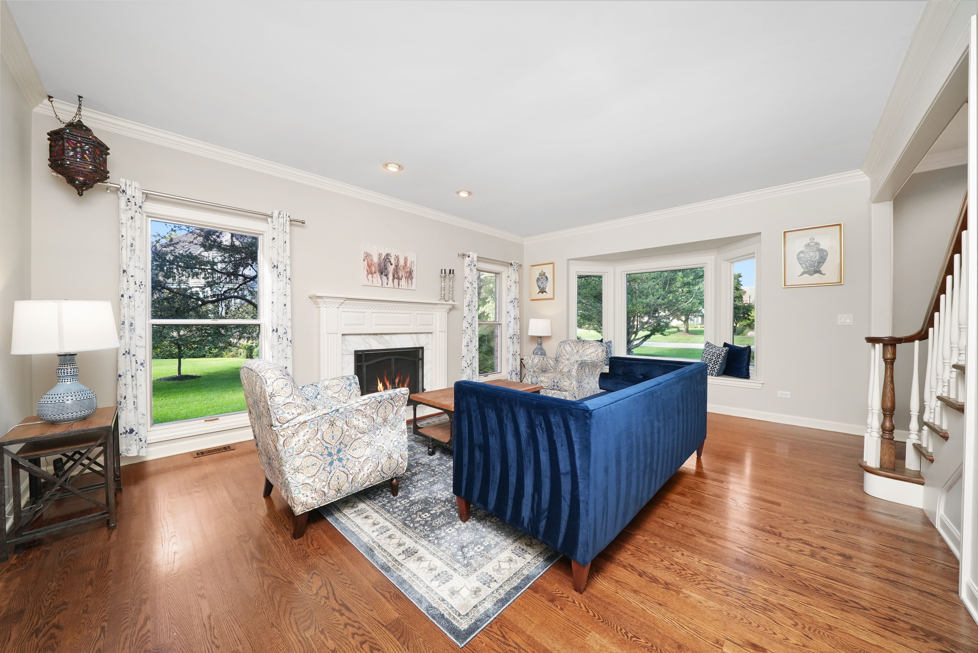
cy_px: 326
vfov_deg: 90.1
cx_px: 489
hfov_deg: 112.6
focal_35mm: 12
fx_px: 326
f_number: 11
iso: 1600
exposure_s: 1/4
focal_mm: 12
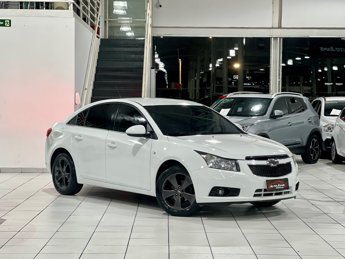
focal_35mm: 77
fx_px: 767
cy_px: 130
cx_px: 172
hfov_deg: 25.3
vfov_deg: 19.1
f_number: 2.8
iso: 250
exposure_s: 1/40
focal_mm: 9
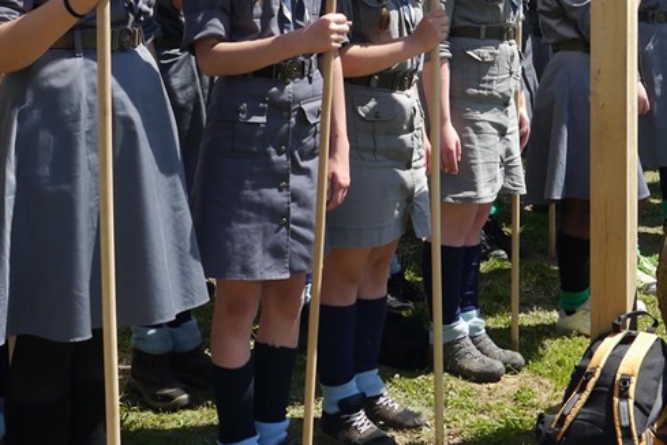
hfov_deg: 32.8
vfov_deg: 21.2
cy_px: -44
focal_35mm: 61
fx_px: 1130
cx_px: 402
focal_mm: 14
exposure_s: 1/400
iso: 160
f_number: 6.3
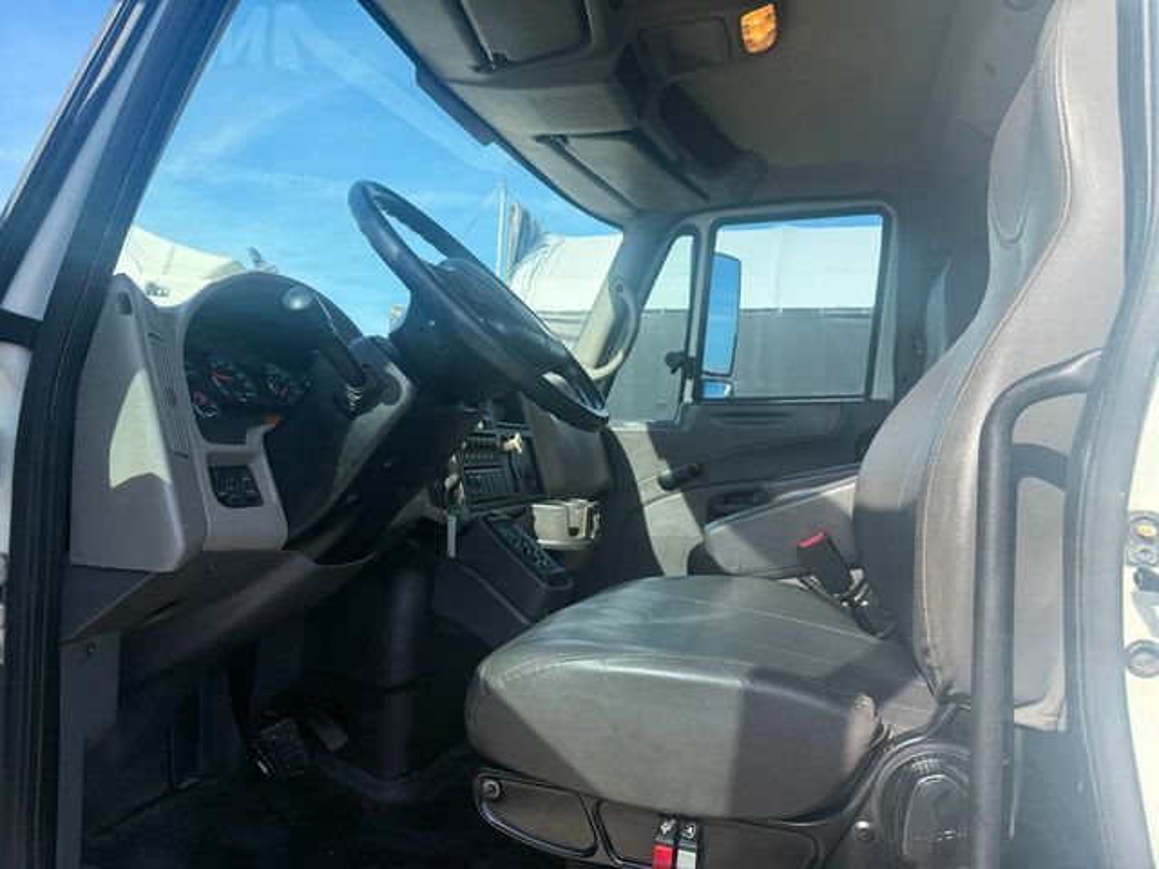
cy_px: 434
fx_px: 804
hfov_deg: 71.6
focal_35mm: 24
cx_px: 580
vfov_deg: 56.8
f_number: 1.78
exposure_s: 1/1949
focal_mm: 6.76
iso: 100
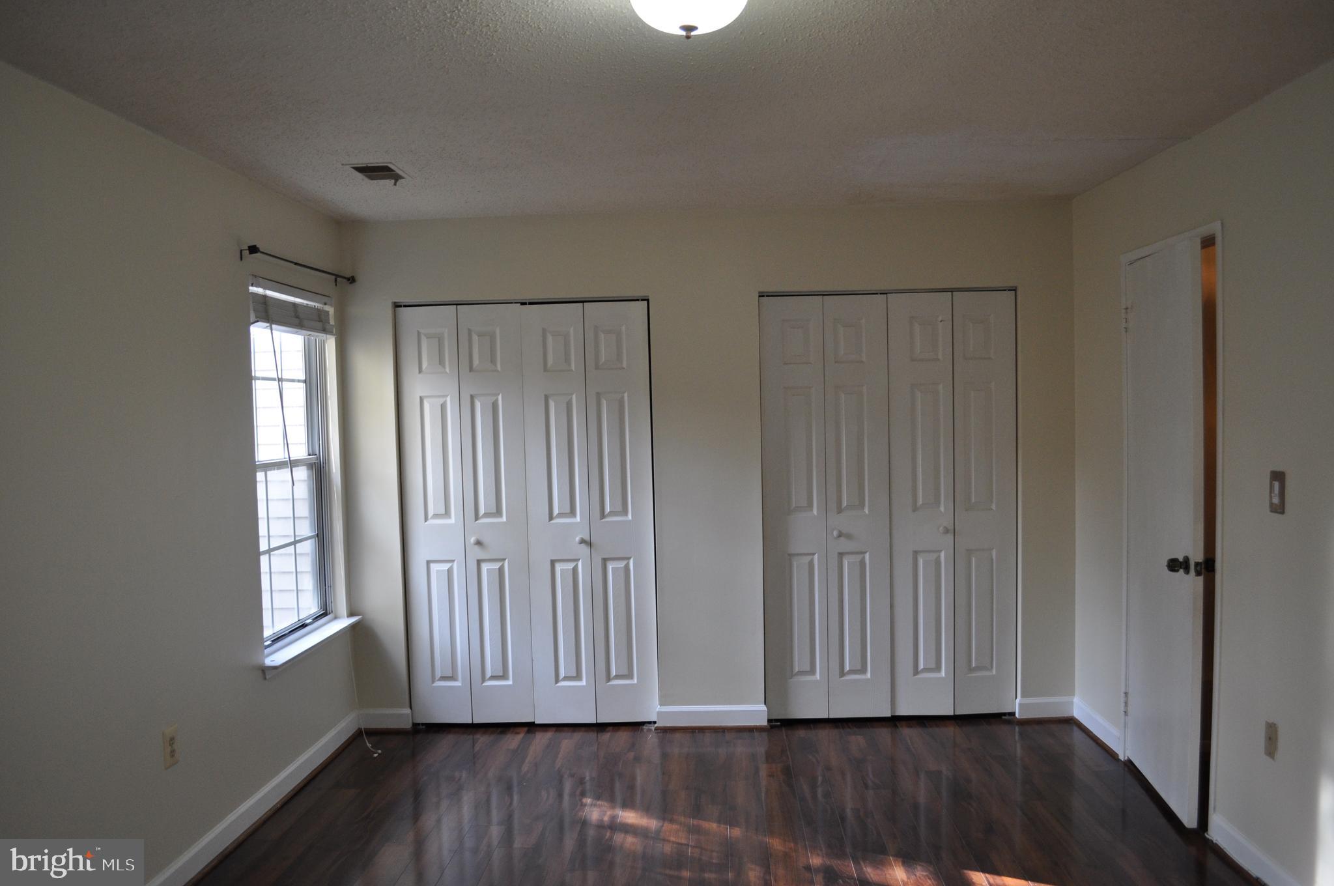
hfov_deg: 67.4
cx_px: 667
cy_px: 443
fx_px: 999
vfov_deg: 47.8
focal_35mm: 27
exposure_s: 1/60
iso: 640
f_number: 4
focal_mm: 18
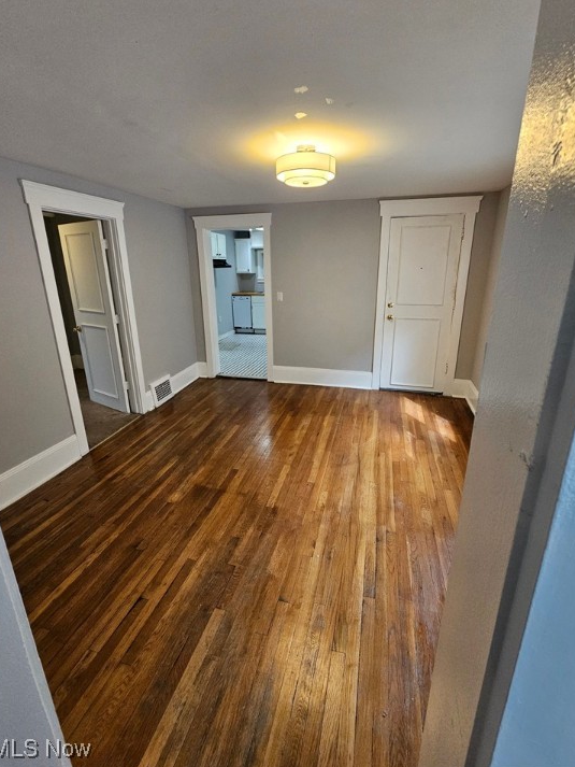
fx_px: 310
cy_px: 359
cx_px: 294
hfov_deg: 85.7
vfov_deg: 101.9
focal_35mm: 14
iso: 160
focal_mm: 2.2
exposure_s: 1/60
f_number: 2.2
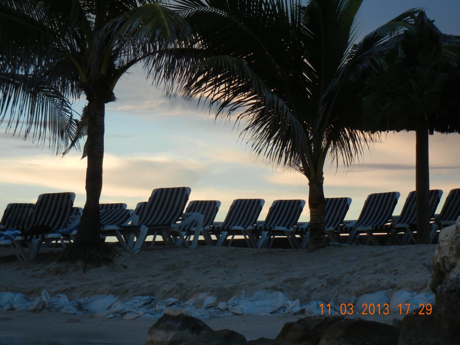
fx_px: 1355
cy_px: 172
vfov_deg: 14.5
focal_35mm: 102
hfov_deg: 19.3
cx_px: 230
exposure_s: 1/57.5
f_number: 4.5
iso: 160
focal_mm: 18.3
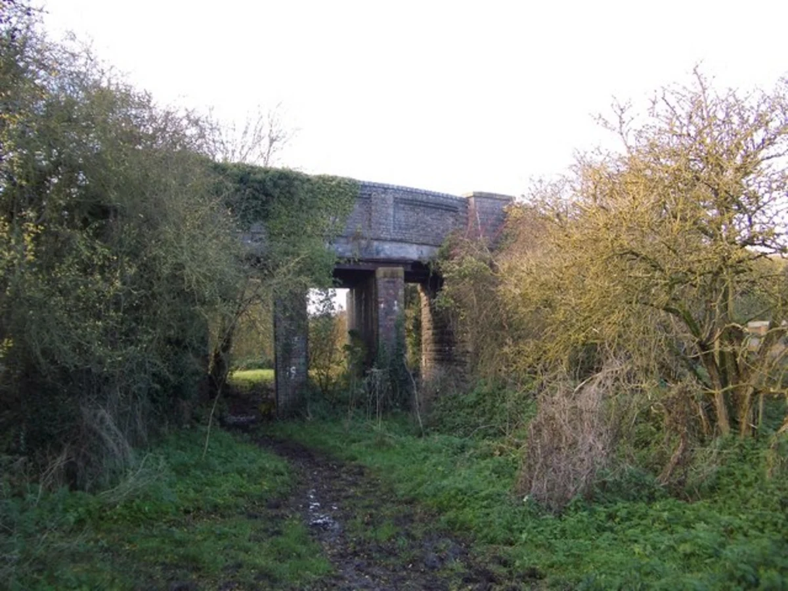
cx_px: 394
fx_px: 797
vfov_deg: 40.7
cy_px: 296
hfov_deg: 52.6
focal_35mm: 35
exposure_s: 1/80
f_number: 2.6
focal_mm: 5.8
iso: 50
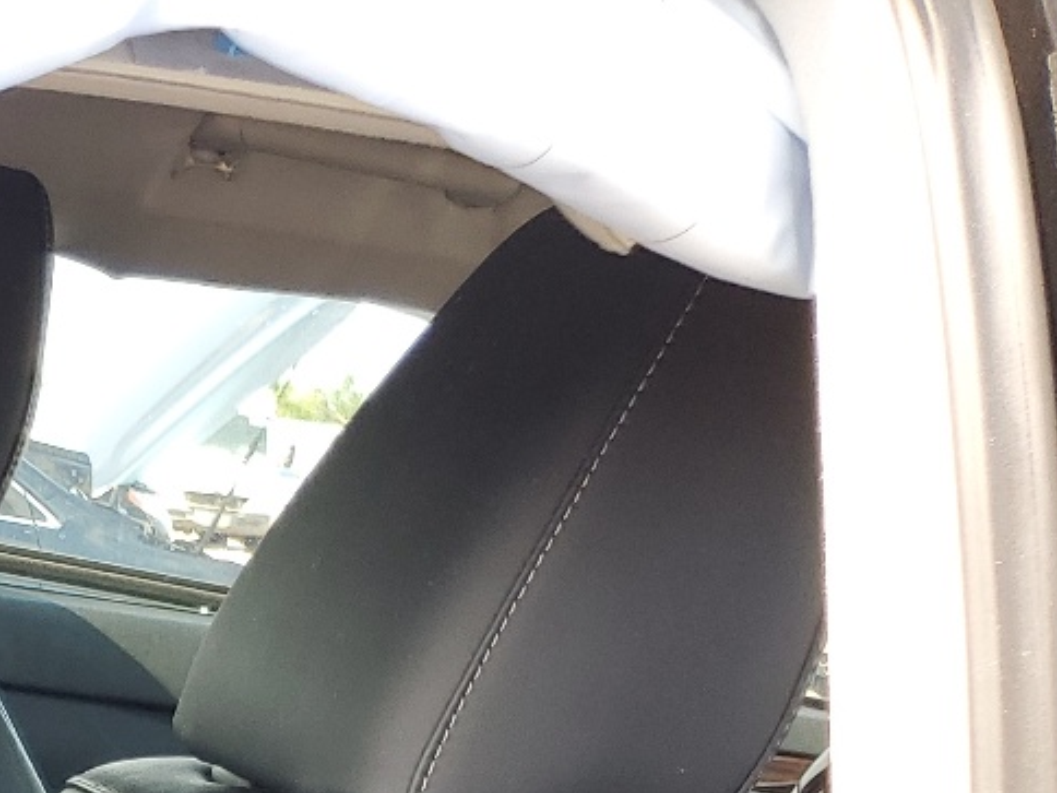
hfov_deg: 19.0
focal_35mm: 86
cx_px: -668
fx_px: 2626
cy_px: 1236
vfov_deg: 15.6
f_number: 1.5
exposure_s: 1/263
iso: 50
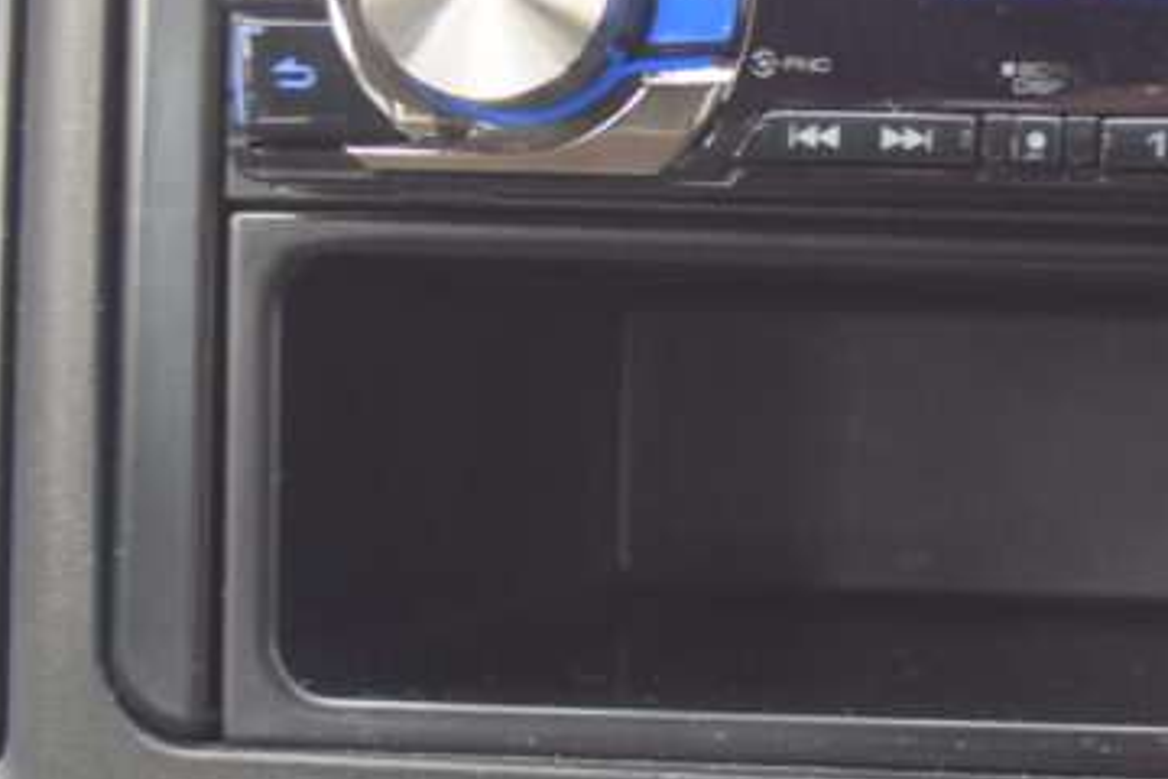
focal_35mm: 117
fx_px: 3796
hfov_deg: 17.0
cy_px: 156
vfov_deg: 11.7
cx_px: 1217
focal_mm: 26
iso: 400
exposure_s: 1/100
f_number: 4.2
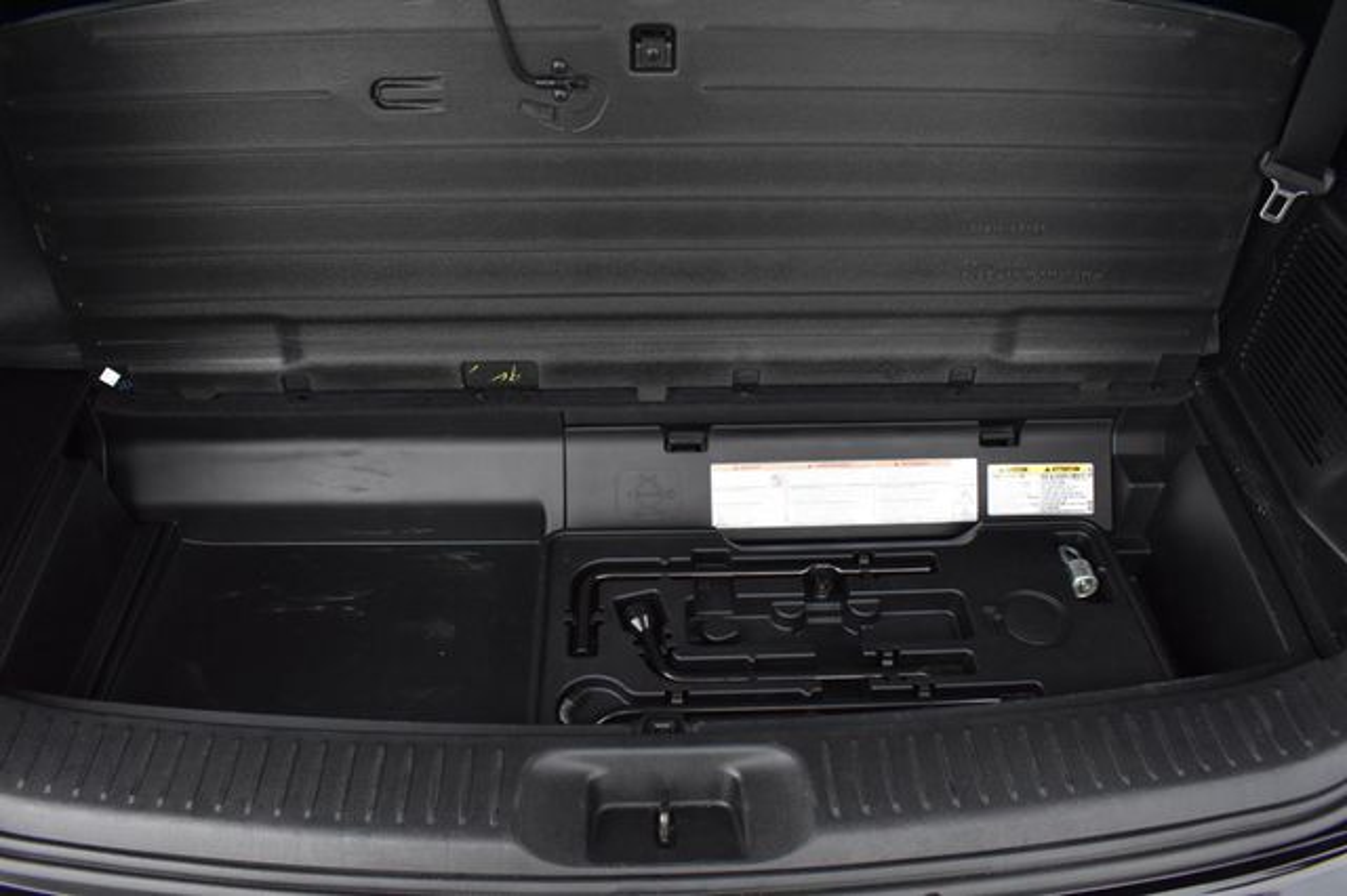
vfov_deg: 47.9
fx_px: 1010
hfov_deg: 67.4
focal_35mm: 27
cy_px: 448
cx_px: 674
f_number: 10
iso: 2500
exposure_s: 1/320
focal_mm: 18
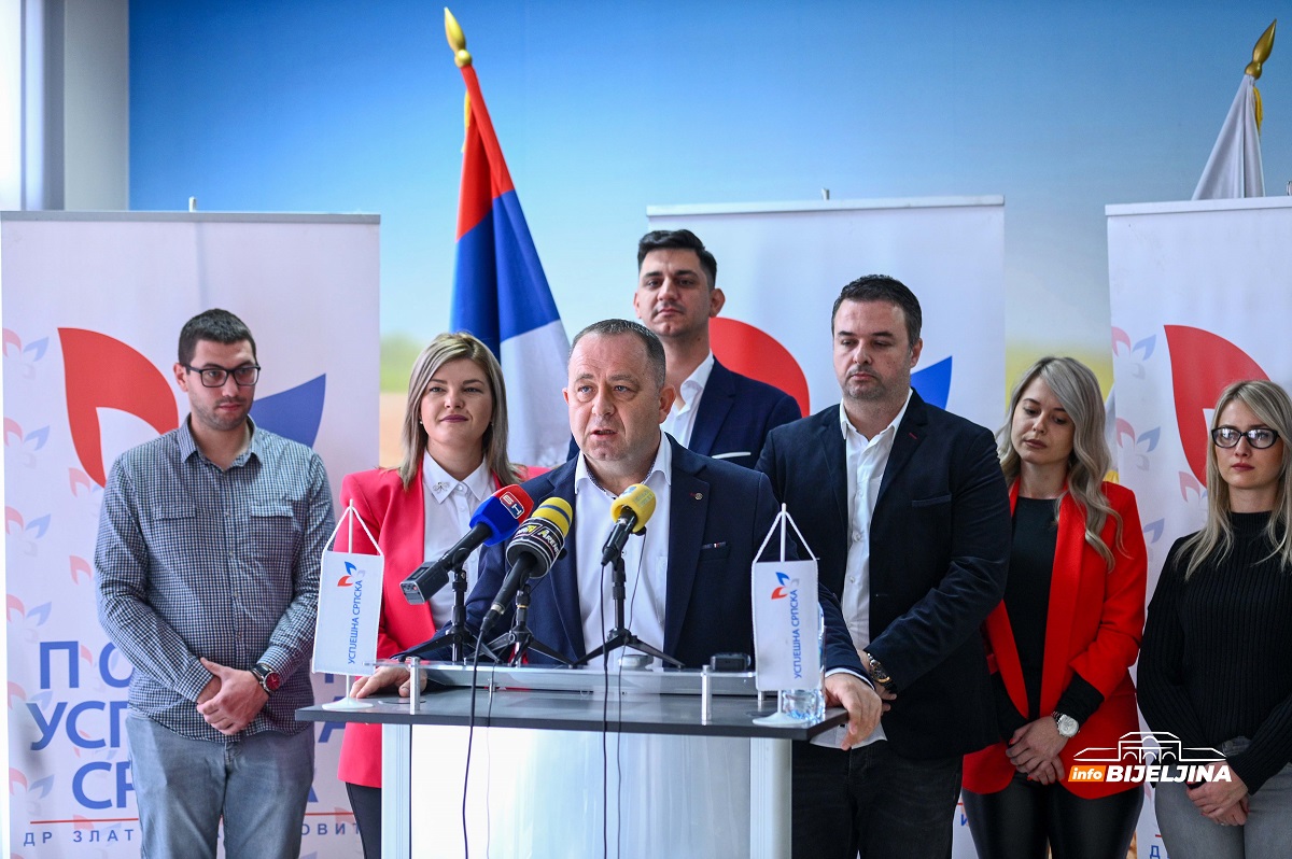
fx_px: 2510
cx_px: 646
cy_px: 430
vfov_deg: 19.4
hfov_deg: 28.9
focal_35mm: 70
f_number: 4
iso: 1250
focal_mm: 70
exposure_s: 1/80
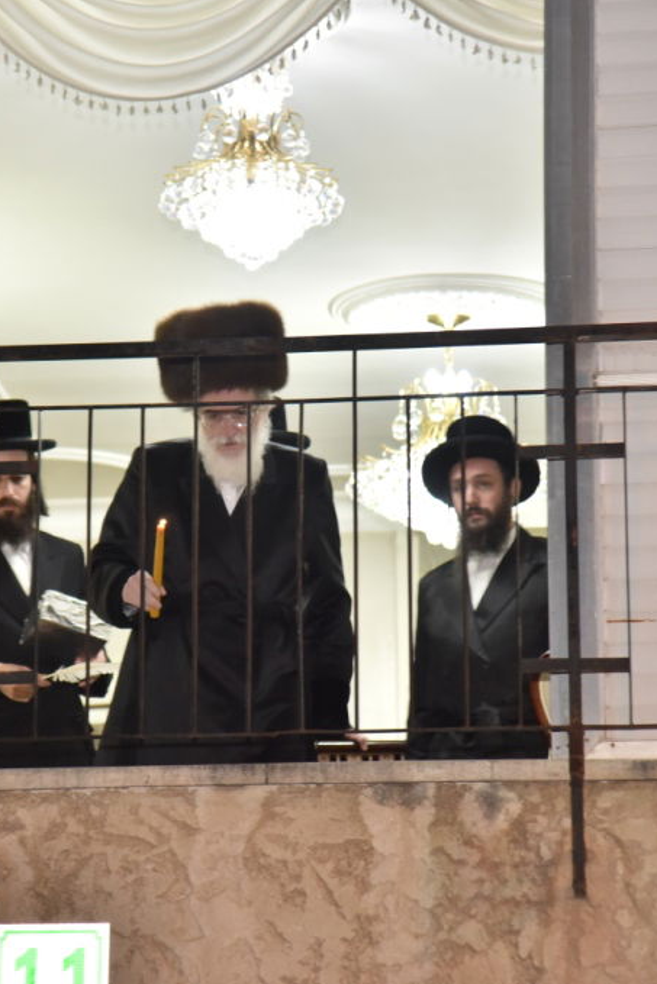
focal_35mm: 181
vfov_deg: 11.4
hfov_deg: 7.6
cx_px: 177
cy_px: 492
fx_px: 4952
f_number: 4
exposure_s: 1/125
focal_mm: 120
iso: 2000
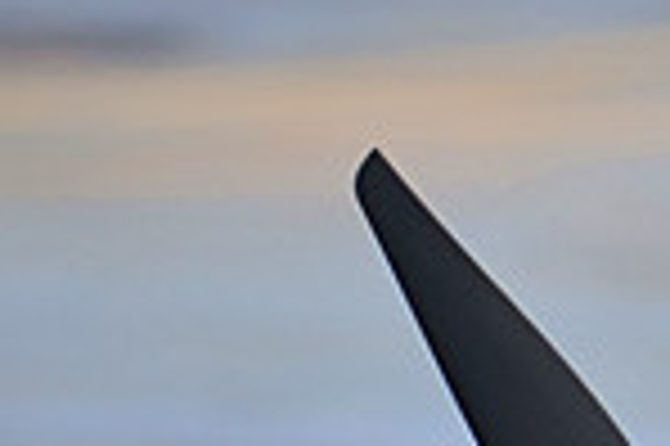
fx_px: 14947
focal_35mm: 804
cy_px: 1061
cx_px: 1147
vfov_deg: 1.7
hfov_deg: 2.6
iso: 100
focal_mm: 100
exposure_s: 1/80
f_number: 5
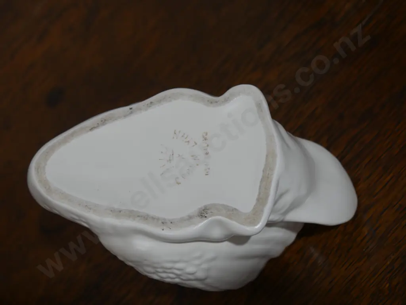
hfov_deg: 31.2
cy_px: 152
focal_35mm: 62
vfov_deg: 23.7
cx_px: 203
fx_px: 728
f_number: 5.4
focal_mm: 31
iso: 320
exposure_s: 1/80
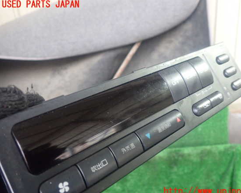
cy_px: 98
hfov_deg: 55.6
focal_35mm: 32
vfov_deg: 45.8
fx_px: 228
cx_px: 131
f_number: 2.3
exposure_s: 1/30
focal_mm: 5.4
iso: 500
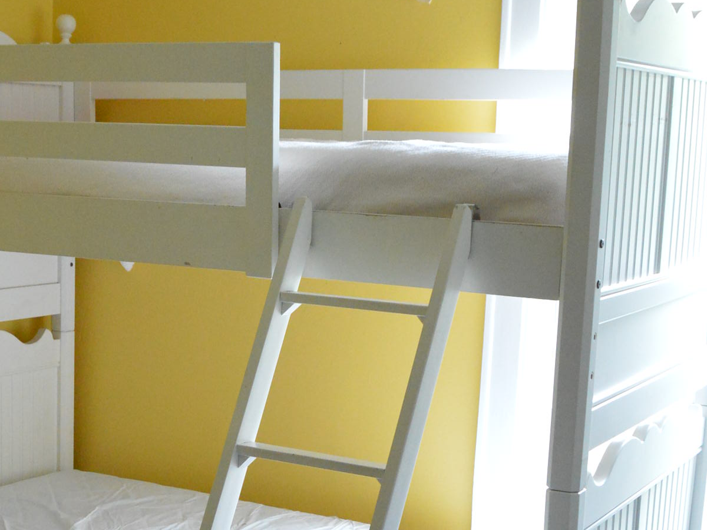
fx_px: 1328
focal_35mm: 65
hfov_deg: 29.6
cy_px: 455
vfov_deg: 22.2
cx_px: 240
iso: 3200
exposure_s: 1/60
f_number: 5.6
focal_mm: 18
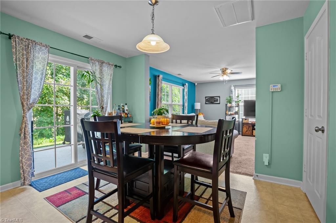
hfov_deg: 96.8
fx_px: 149
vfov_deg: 73.7
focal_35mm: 16
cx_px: 168
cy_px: 112
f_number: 8
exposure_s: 1/3
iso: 320
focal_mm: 16
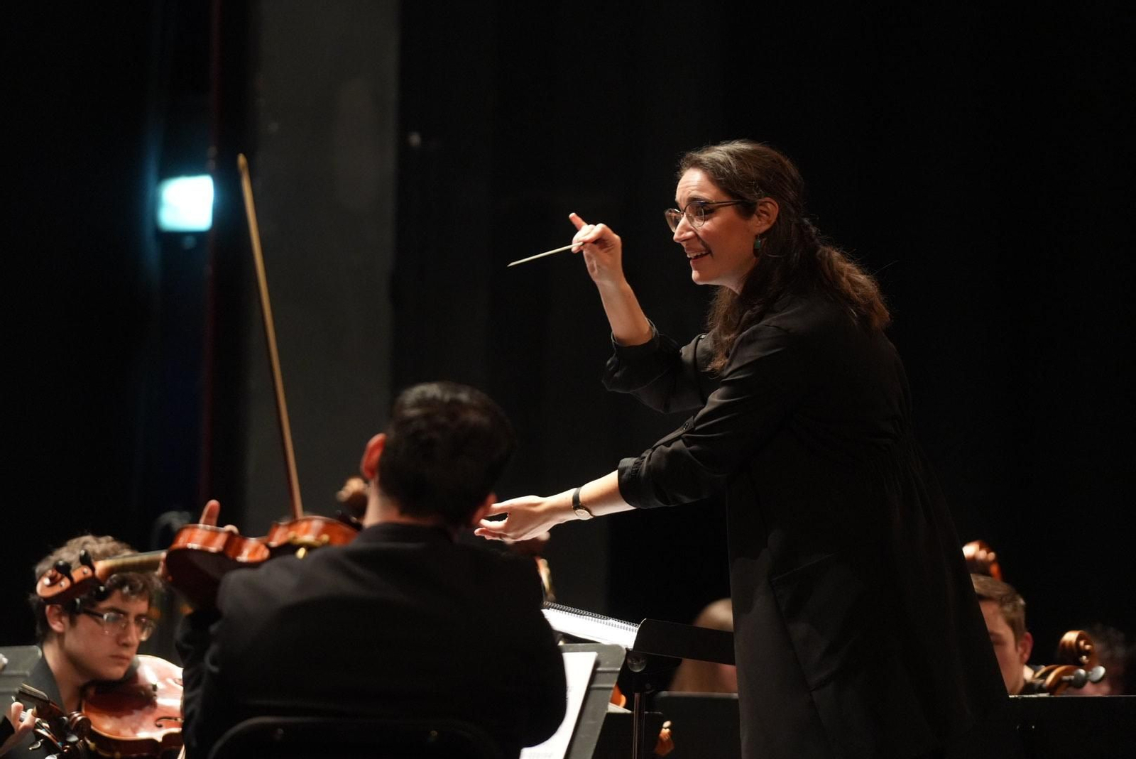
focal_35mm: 191
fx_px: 6031
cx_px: 568
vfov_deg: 7.2
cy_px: 380
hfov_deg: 10.8
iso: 6400
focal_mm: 191
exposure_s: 1/320
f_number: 4
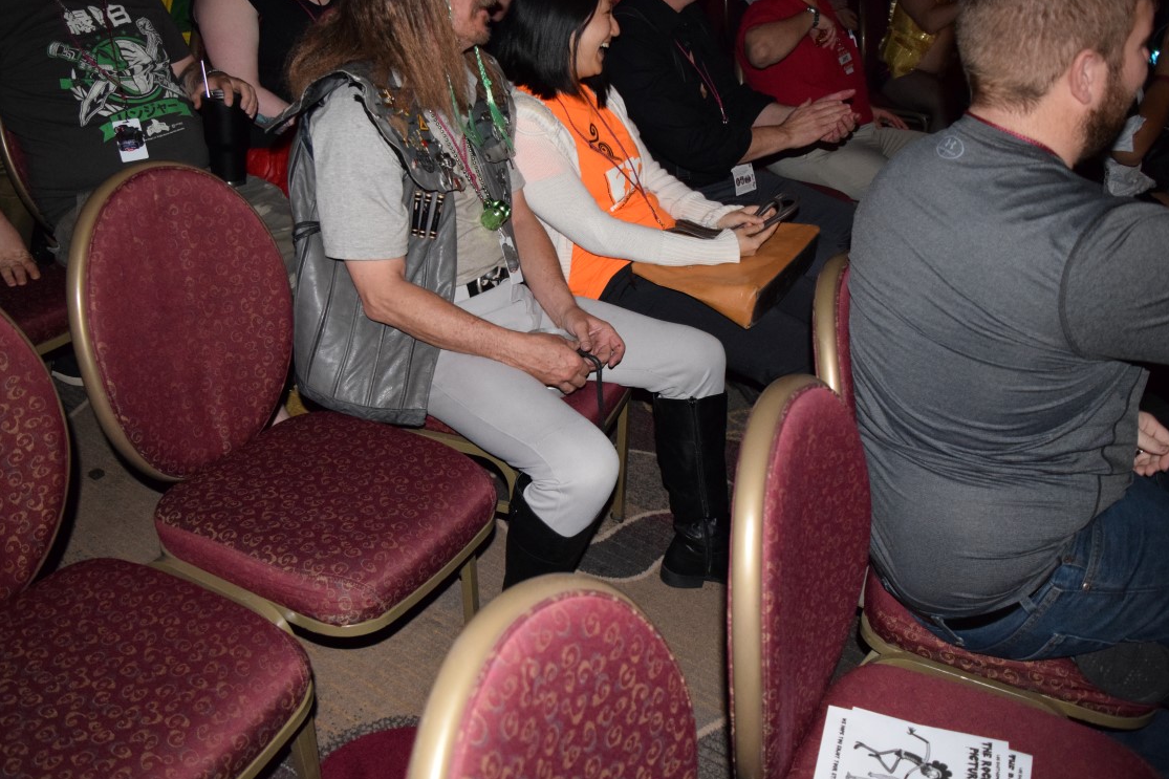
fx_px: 1006
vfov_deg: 42.3
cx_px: 568
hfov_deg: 60.3
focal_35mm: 31
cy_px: 399
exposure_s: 1/60
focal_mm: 20
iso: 3200
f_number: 3.5
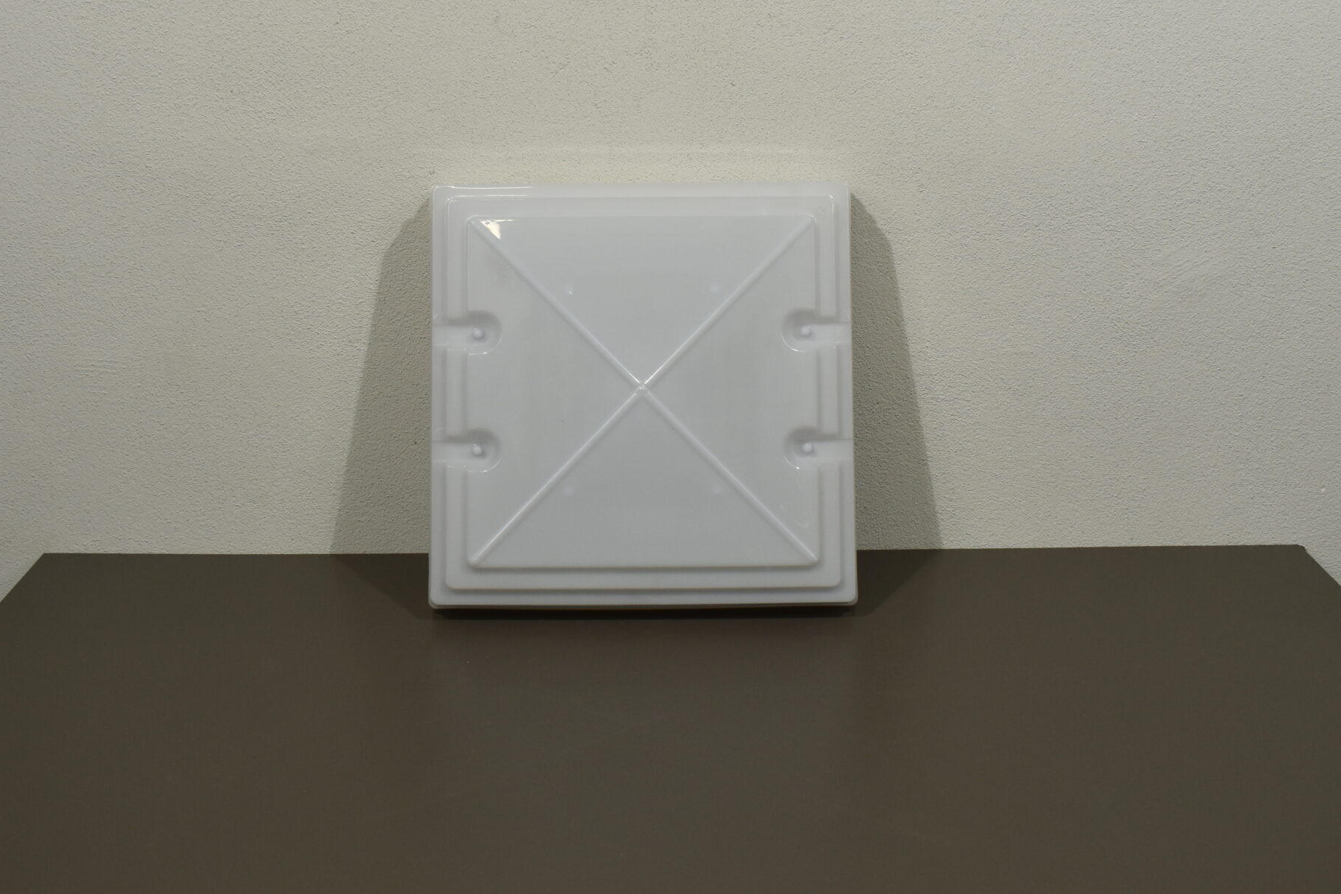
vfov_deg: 29.9
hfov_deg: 43.9
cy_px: 324
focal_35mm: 45
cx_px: 651
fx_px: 1665
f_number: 5.6
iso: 360
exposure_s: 1/125
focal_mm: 21
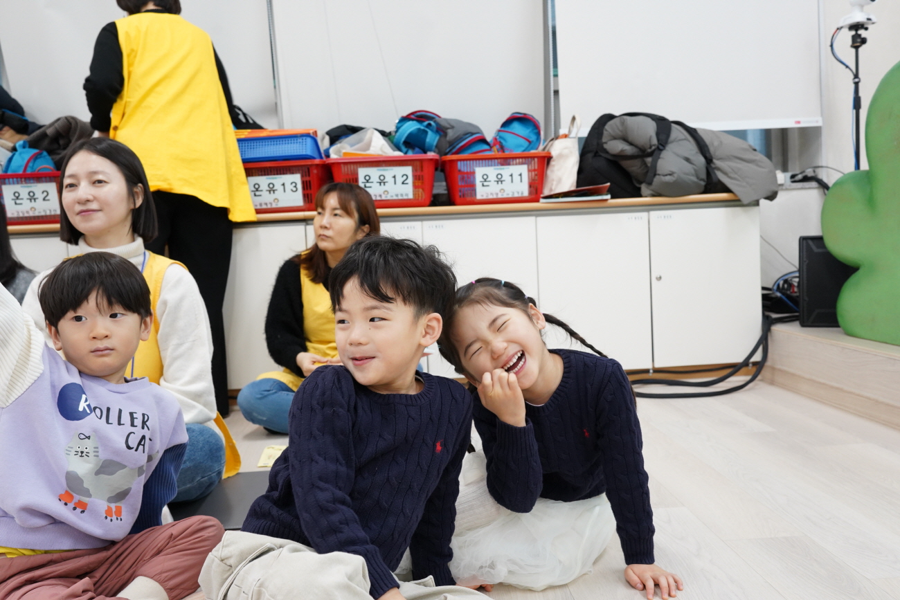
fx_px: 800
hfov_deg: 58.7
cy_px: 300
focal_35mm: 32
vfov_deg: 41.1
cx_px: 450
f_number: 7.1
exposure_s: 1/50
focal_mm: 32
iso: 2500
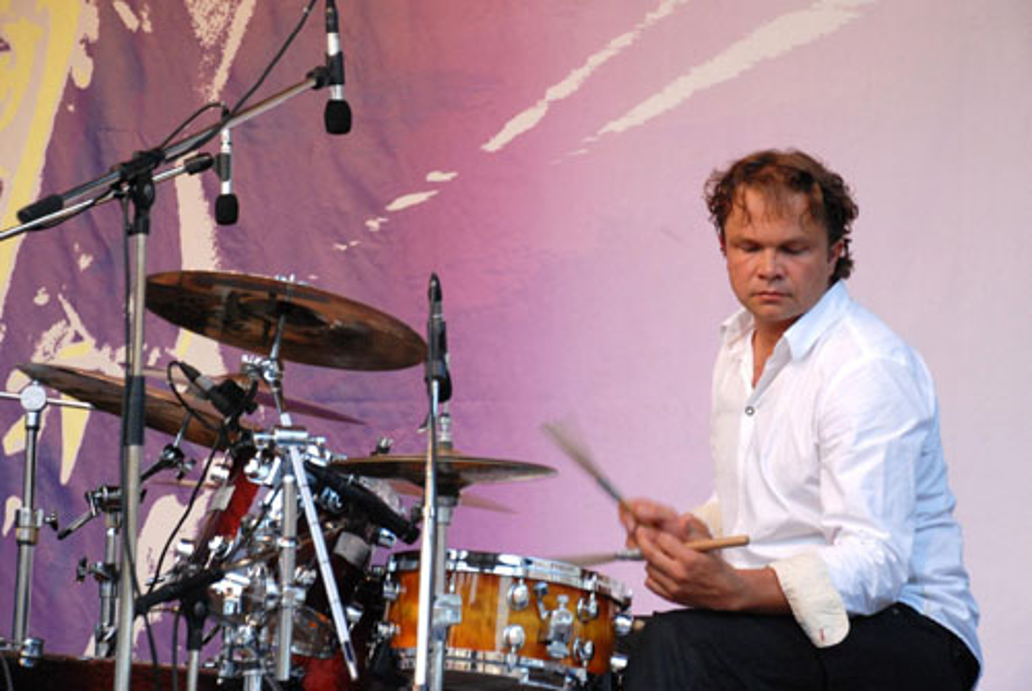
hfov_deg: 18.2
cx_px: 516
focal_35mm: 112
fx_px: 3230
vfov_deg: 12.2
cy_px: 346
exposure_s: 1/40
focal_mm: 75
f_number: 5.6
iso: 800
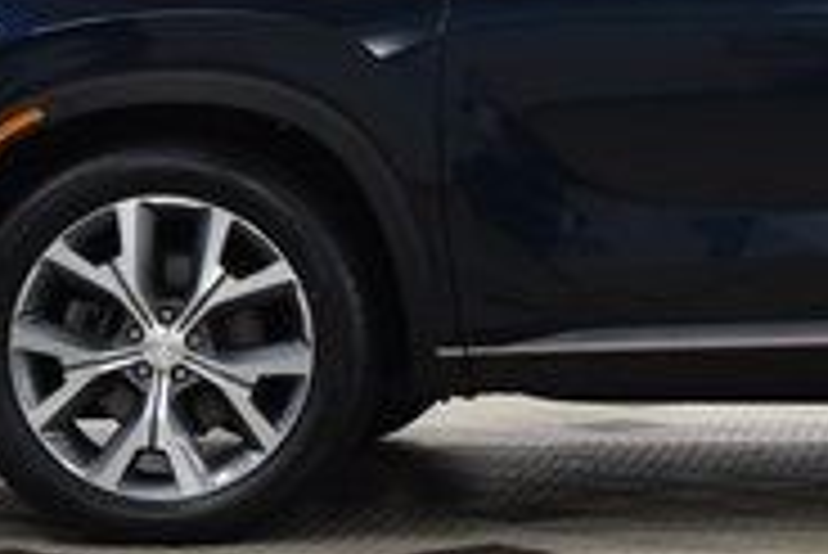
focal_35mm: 167
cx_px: 990
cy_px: 29
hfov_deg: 12.0
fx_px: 3844
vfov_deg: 8.2
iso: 1600
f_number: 5.6
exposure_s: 1/60
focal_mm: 32
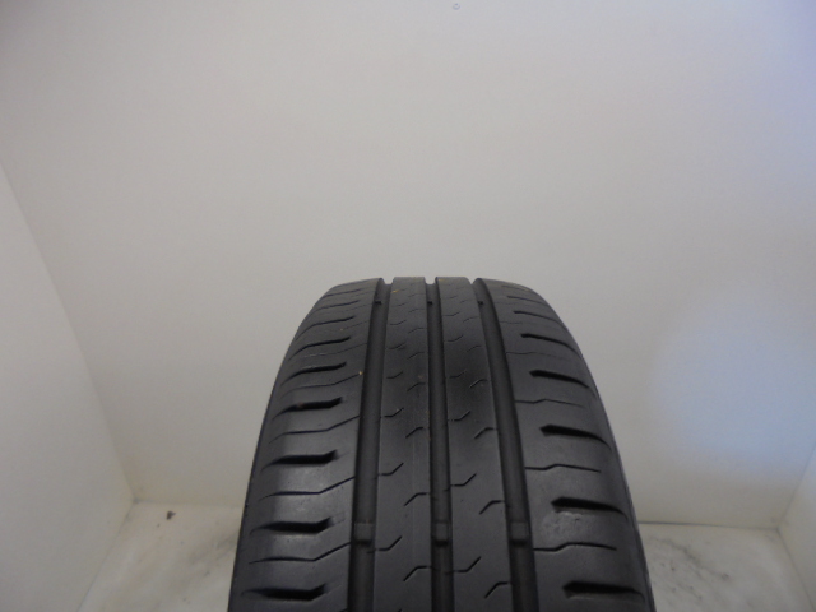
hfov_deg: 67.3
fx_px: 613
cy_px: 306
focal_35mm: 26
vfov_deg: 53.1
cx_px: 408
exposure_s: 1/40
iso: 100
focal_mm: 4.6
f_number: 3.5
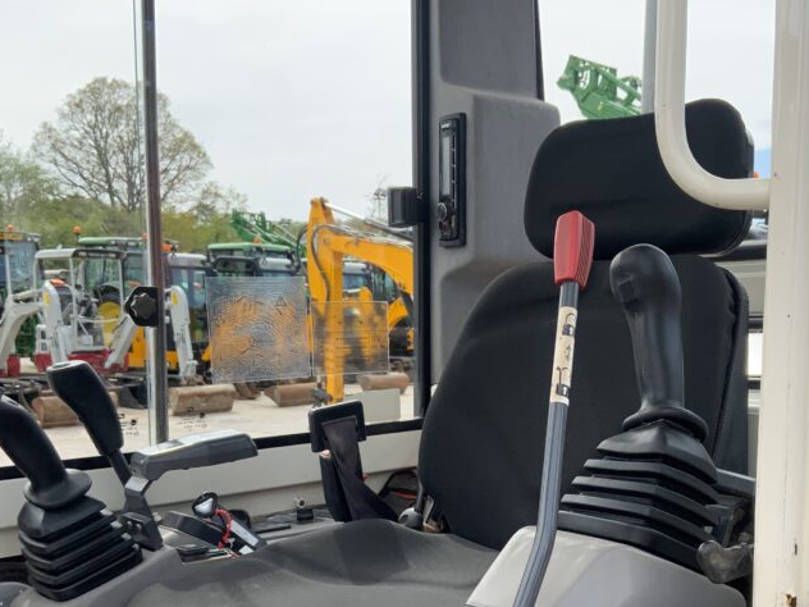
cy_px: 448
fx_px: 1098
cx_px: 518
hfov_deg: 40.1
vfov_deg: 30.4
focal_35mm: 47
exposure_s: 1/683
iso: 16
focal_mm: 3
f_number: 1.8
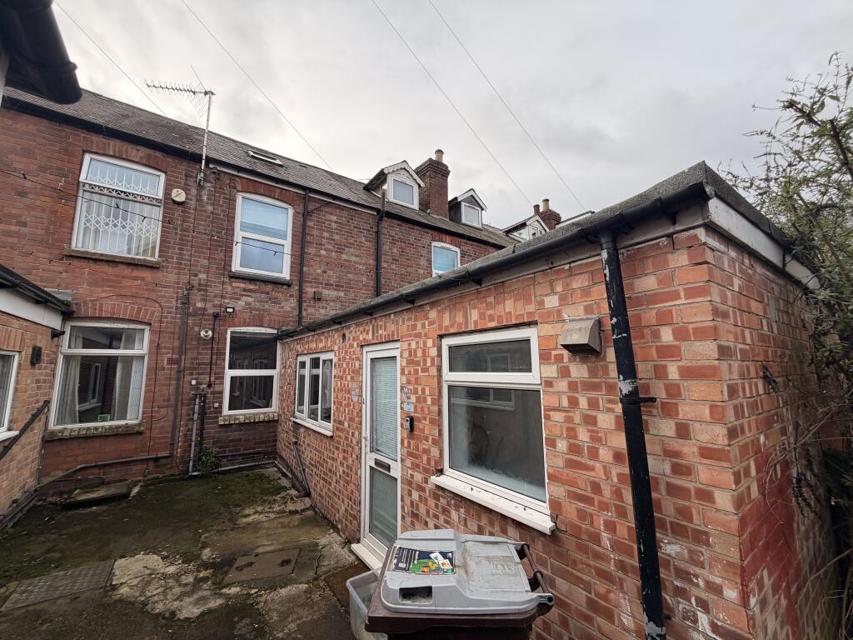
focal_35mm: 14
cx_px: 426
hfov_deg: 102.1
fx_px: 345
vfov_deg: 85.7
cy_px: 320
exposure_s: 1/651
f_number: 2.2
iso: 40
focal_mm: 2.22
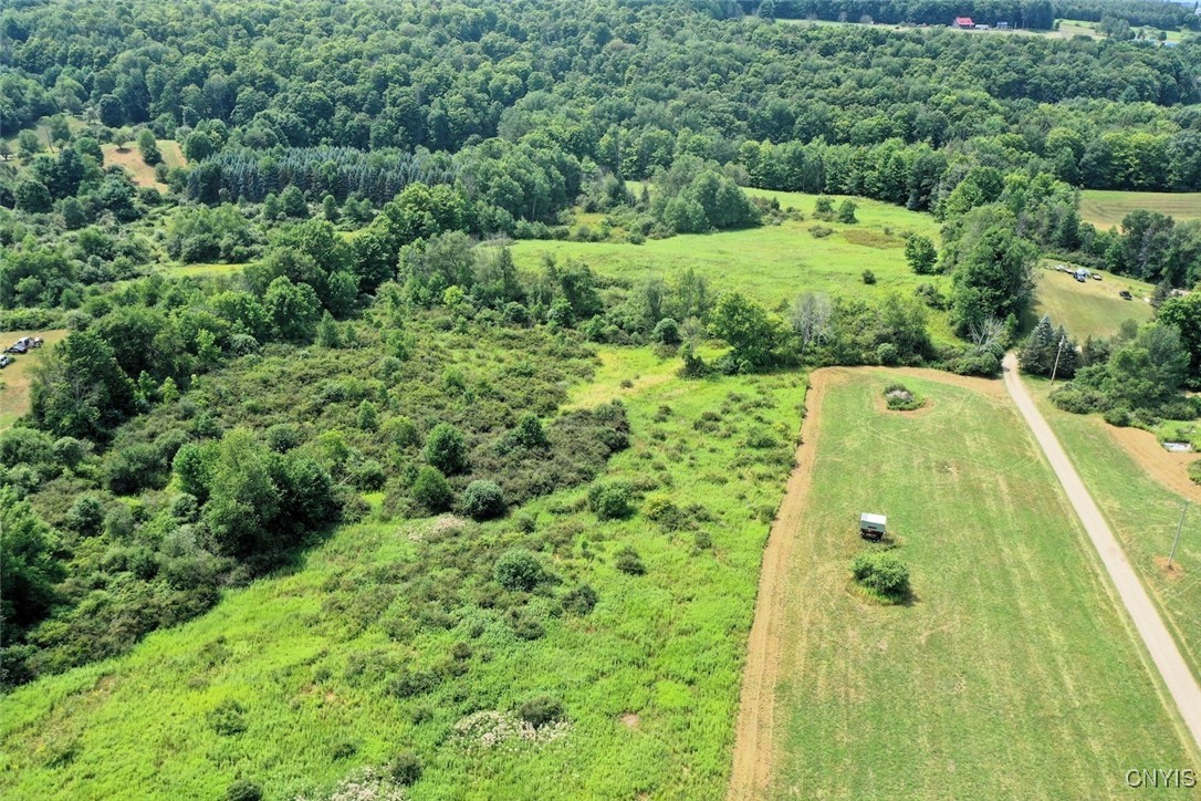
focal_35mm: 28
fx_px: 934
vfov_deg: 46.4
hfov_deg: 65.5
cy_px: 400
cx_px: 600
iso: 100
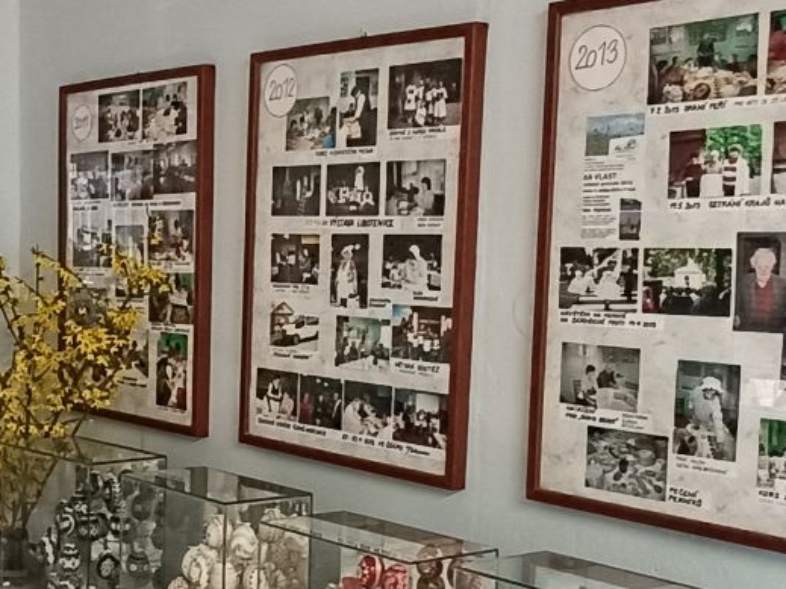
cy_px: 351
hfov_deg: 45.2
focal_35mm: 37
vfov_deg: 38.5
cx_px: 68
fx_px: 840
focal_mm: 1.66
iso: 311
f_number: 2.2
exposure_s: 1/50
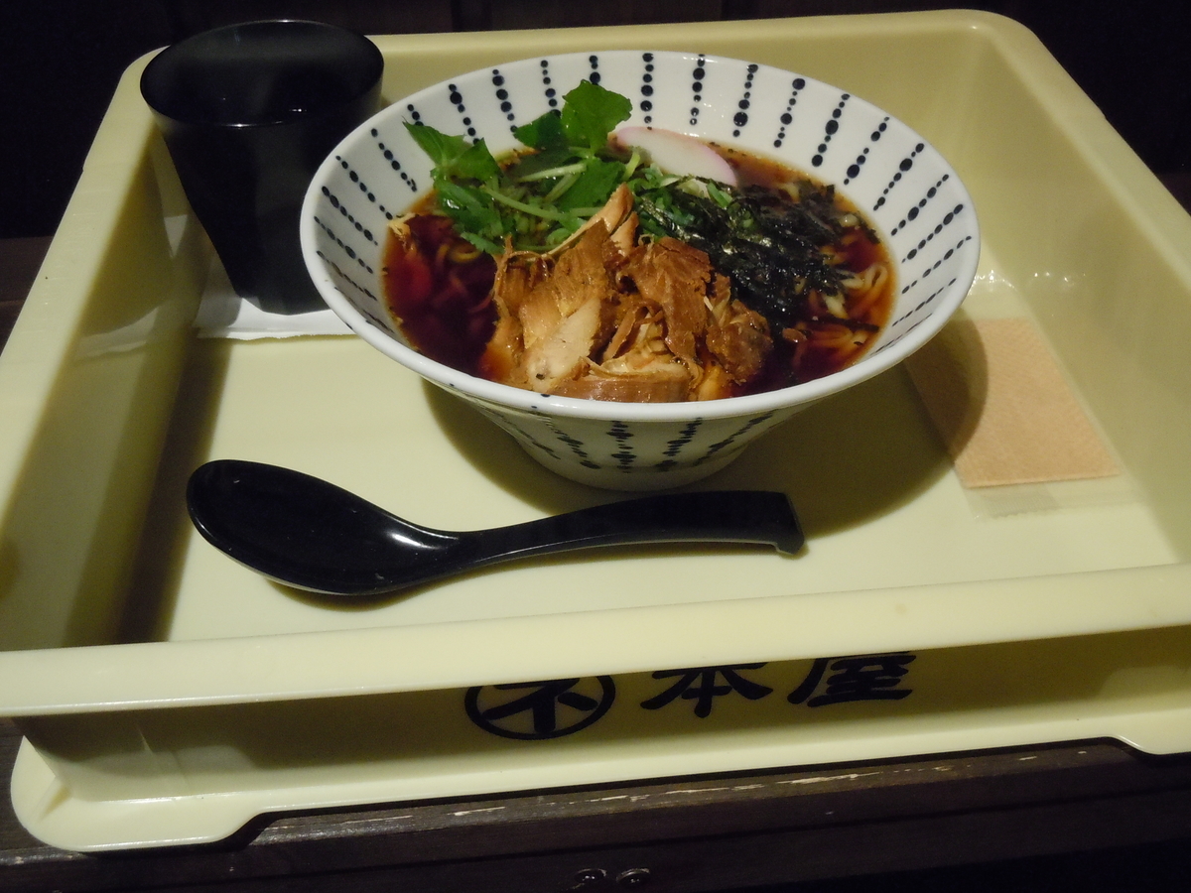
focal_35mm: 33
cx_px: 596
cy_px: 446
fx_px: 1135
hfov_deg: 55.4
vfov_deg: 42.9
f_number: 4
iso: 800
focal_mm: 5.9
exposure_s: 1/100
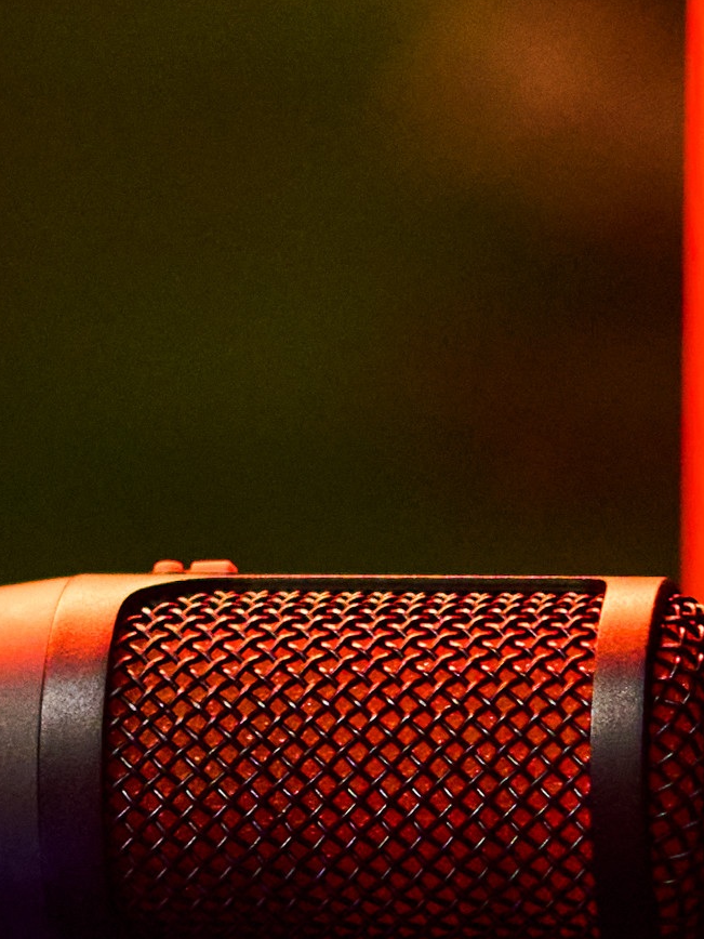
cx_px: -177
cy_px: 507
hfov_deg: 6.3
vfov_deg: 8.5
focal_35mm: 234
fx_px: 6345
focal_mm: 55
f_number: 2
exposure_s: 1/125
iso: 2000
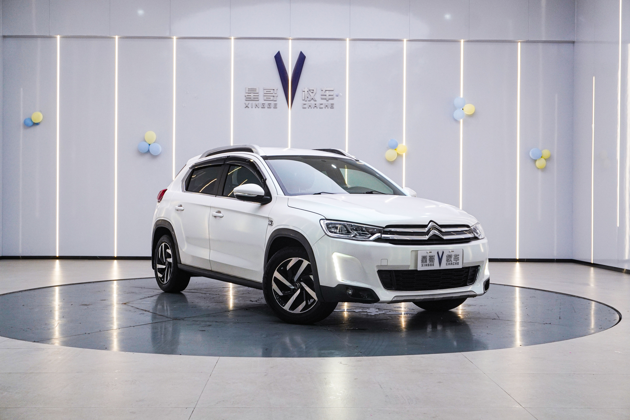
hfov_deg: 45.0
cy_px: 210
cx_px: 315
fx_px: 761
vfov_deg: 30.8
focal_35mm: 44
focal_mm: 29
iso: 640
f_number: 6.3
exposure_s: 1/80
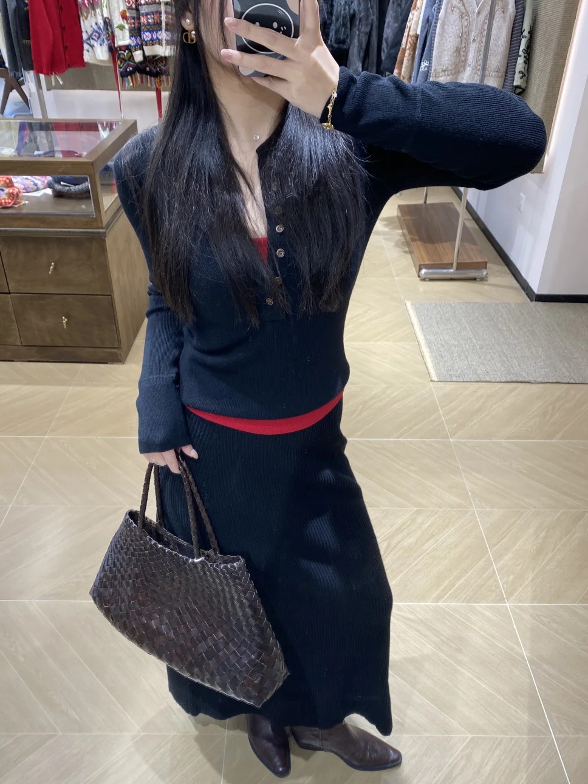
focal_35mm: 29
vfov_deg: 61.6
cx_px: 287
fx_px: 657
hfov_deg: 48.2
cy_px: 426
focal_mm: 4.25
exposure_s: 1/100
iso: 64
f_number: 1.8
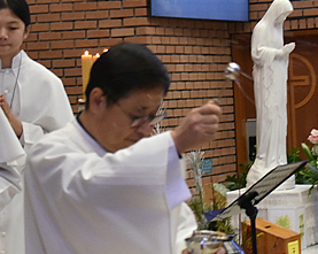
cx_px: 222
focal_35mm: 191
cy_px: 125
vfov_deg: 8.1
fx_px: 1796
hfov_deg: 10.1
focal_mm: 55
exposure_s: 1/125
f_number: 5
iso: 2500
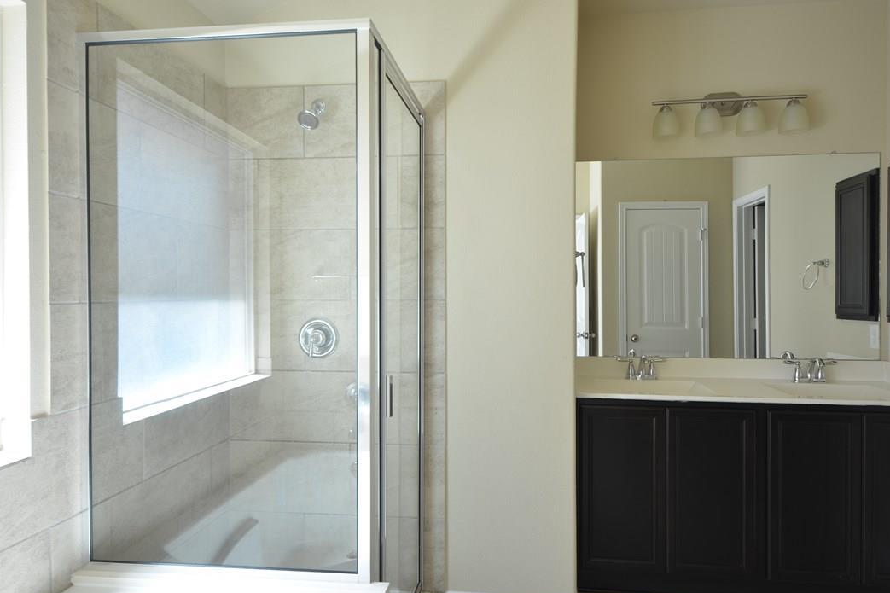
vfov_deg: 51.3
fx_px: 618
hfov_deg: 71.5
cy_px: 294
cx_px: 458
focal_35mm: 25
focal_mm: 16
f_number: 5.6
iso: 100
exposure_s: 1/2.5
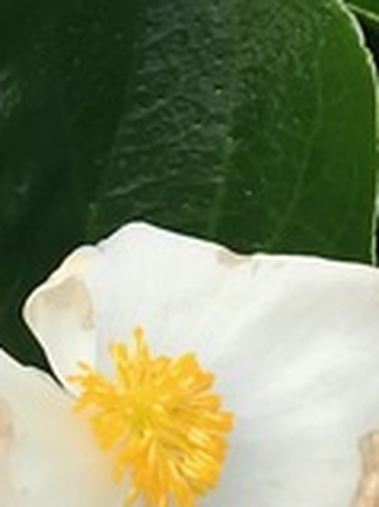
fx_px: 2631
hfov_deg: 8.2
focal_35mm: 180
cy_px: -204
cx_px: 213
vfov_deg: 10.7
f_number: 1.8
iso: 20
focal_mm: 3.99
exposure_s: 1/1570
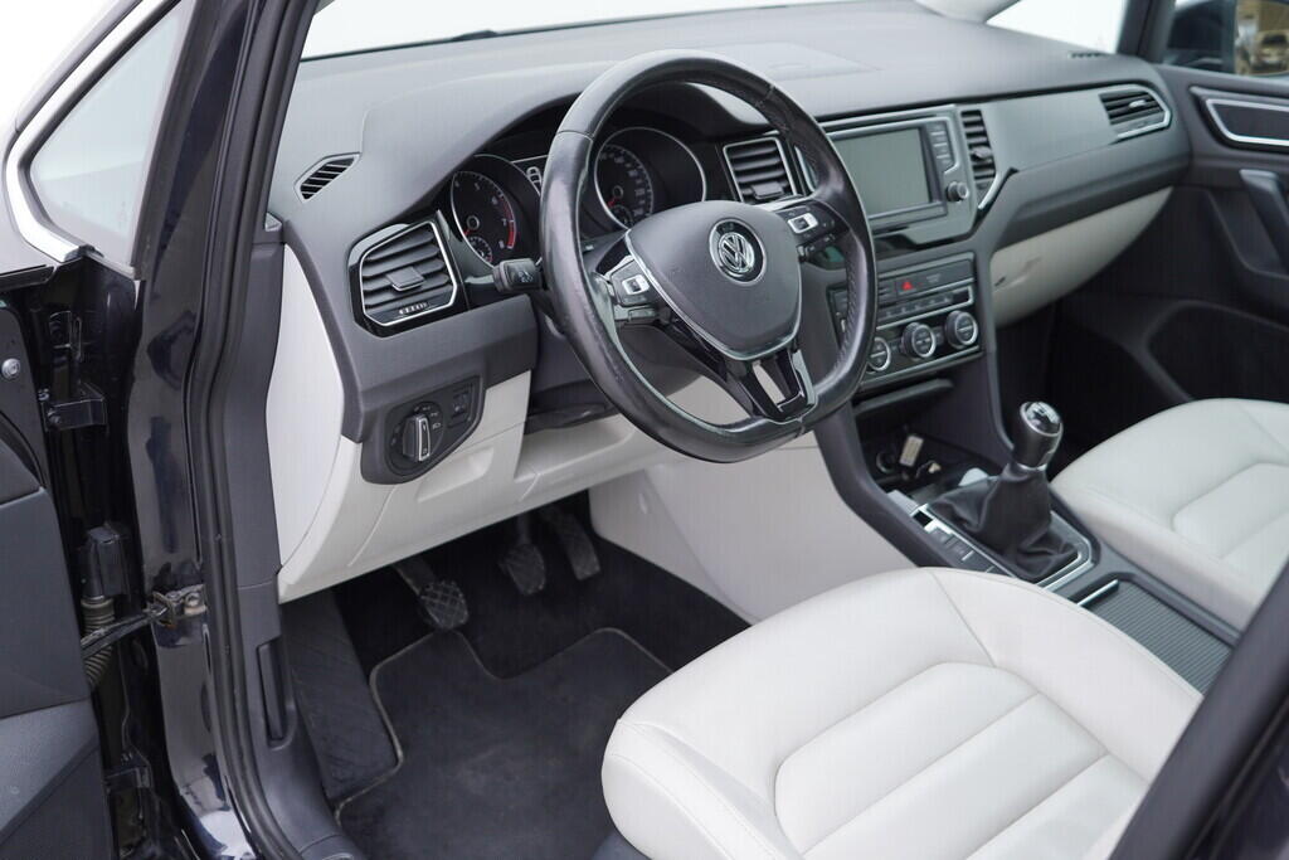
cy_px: 430
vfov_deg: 36.9
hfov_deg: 53.1
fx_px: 1289
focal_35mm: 36
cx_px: 644
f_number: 2.8
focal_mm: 24
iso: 125
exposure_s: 1/40
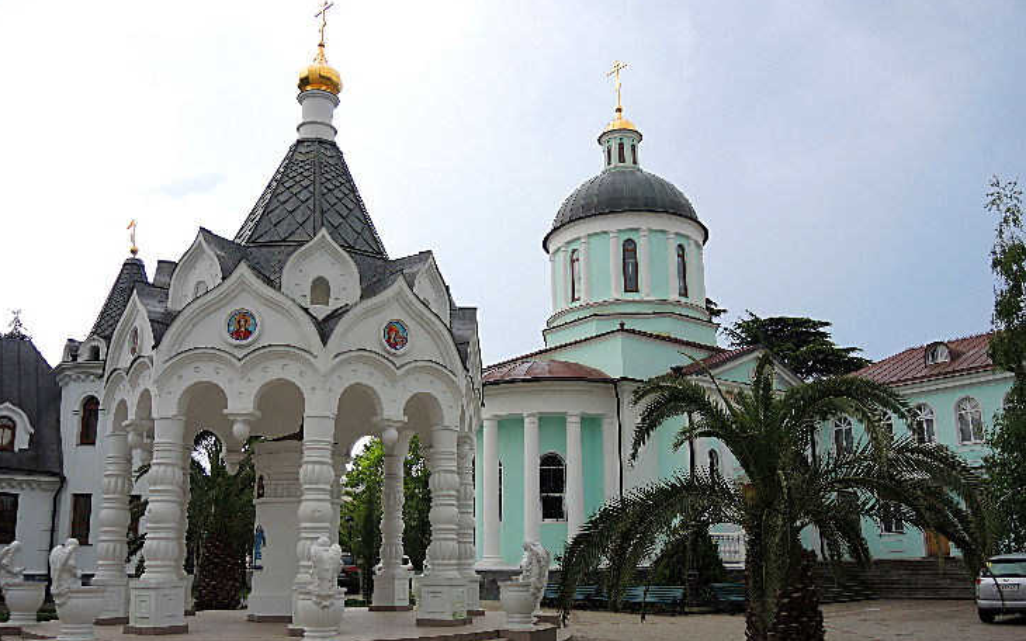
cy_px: 360
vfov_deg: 41.7
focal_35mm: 30
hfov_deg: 62.9
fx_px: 839
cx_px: 510
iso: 80
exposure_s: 1/1000
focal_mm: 6
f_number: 2
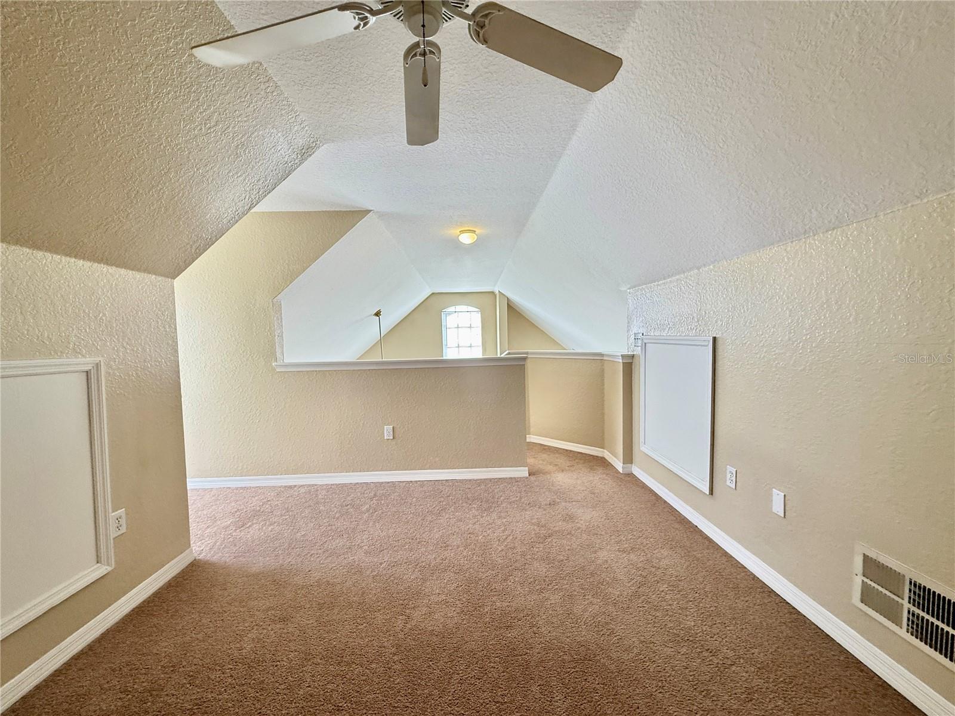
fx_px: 386
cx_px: 478
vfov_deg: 85.7
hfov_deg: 102.1
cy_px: 358
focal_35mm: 14
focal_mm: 2.22
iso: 320
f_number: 2.2
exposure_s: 1/95
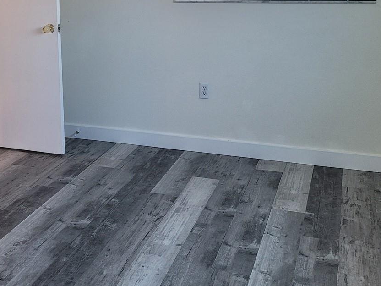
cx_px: 143
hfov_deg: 38.0
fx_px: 550
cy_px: 30
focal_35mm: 50
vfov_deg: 28.0
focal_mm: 5.4
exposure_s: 1/120
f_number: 1.8
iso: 200
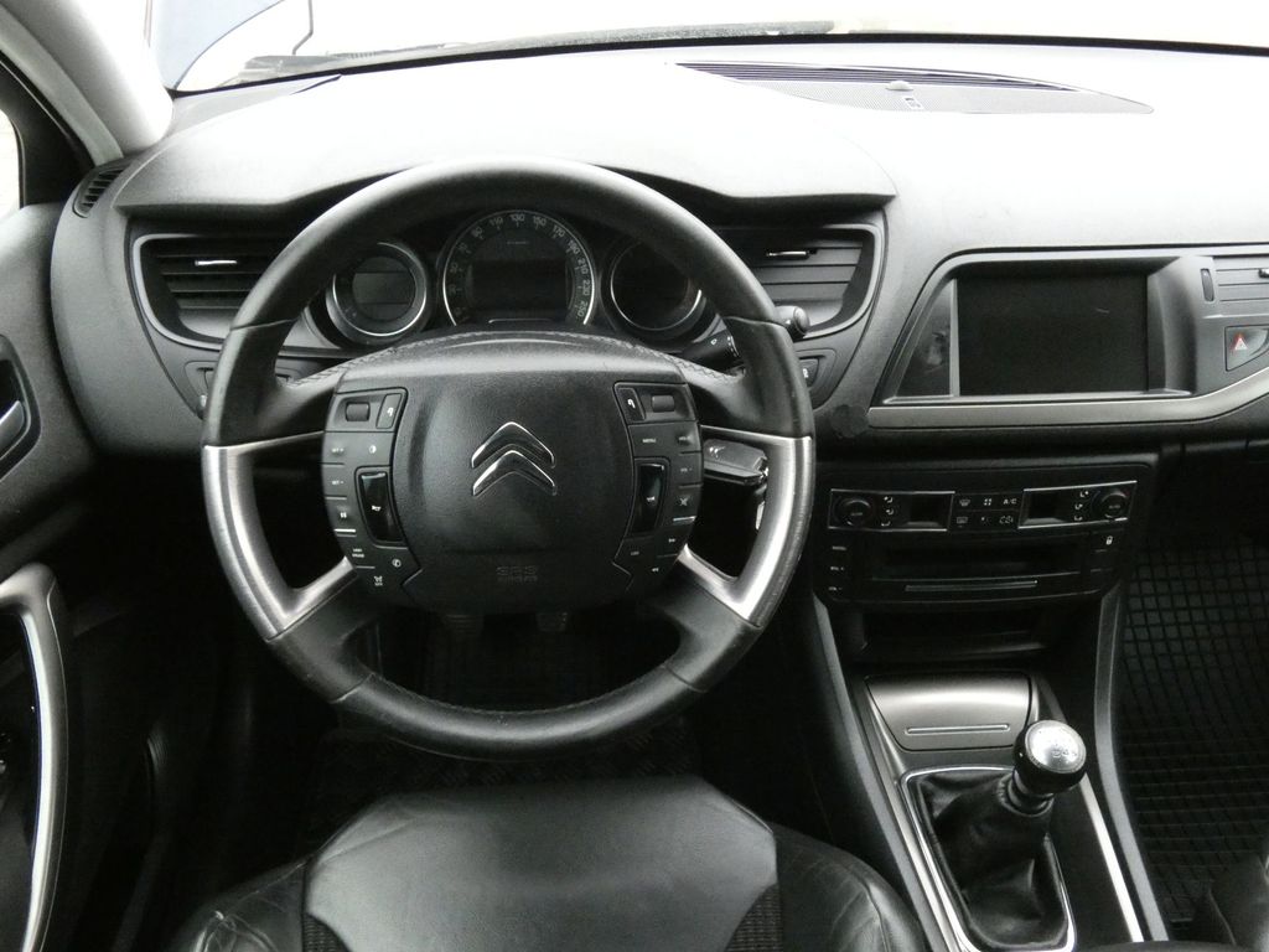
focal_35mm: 31
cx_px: 634
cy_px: 476
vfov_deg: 45.4
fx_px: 1136
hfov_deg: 58.4
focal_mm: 5.5
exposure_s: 1/80
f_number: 5.6
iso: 1600
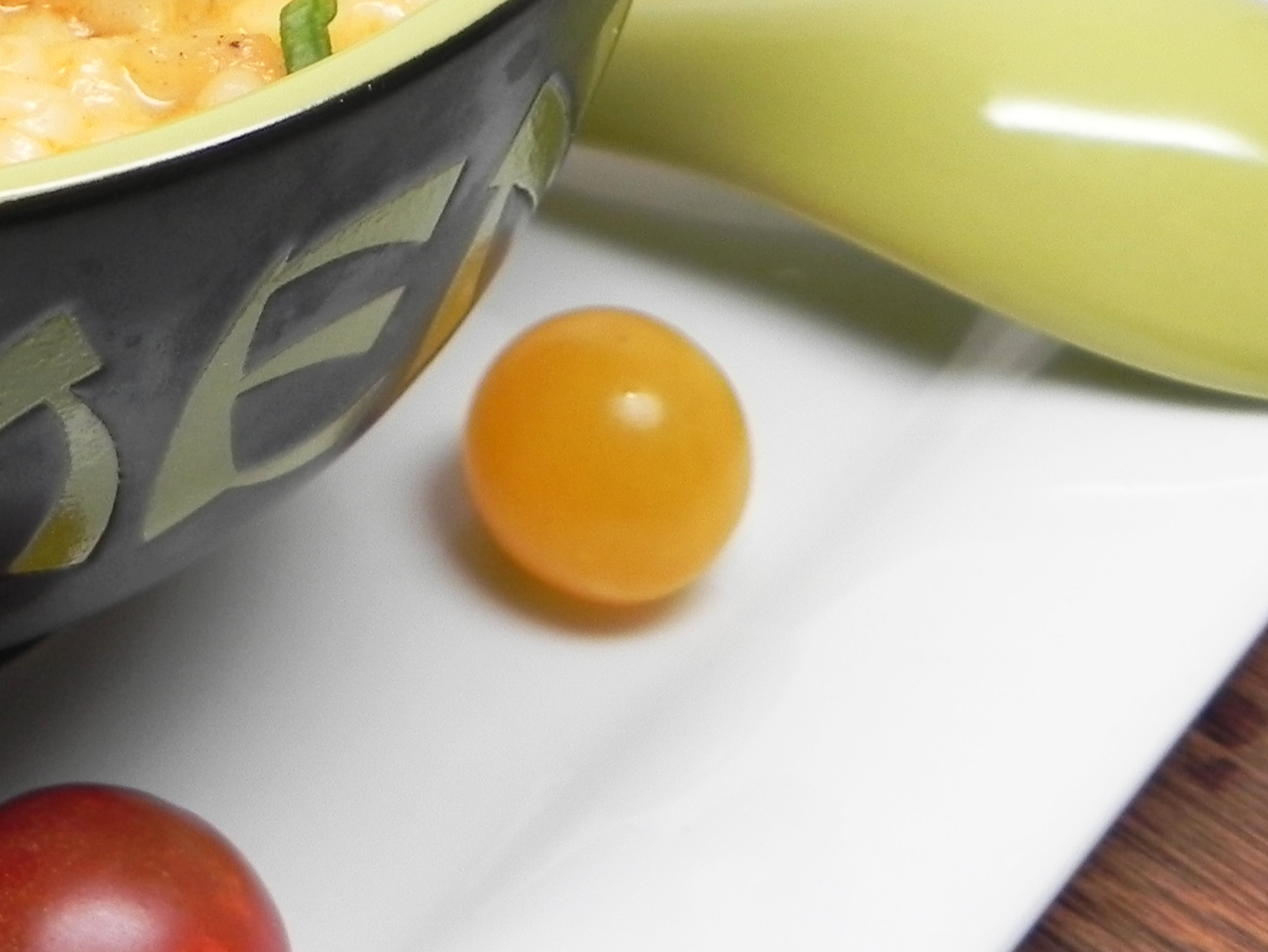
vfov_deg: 19.0
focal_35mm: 77
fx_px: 2821
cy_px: 192
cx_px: -191
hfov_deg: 23.5
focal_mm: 5.9
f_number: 2.8
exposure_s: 1/39.6
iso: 160
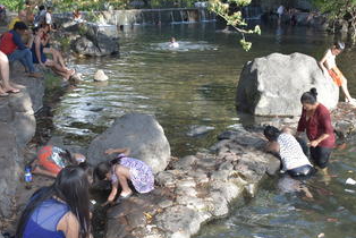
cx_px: 172
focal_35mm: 43
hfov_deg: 45.4
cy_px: 142
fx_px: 426
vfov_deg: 31.2
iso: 125
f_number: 3.5
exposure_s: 1/200
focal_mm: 18
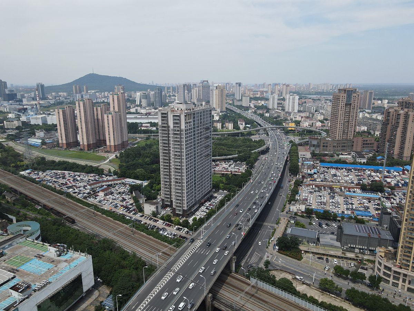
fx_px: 287
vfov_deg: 56.8
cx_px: 207
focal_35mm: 24
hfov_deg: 71.6
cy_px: 156
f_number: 2.8
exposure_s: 1/725
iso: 100
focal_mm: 4.5
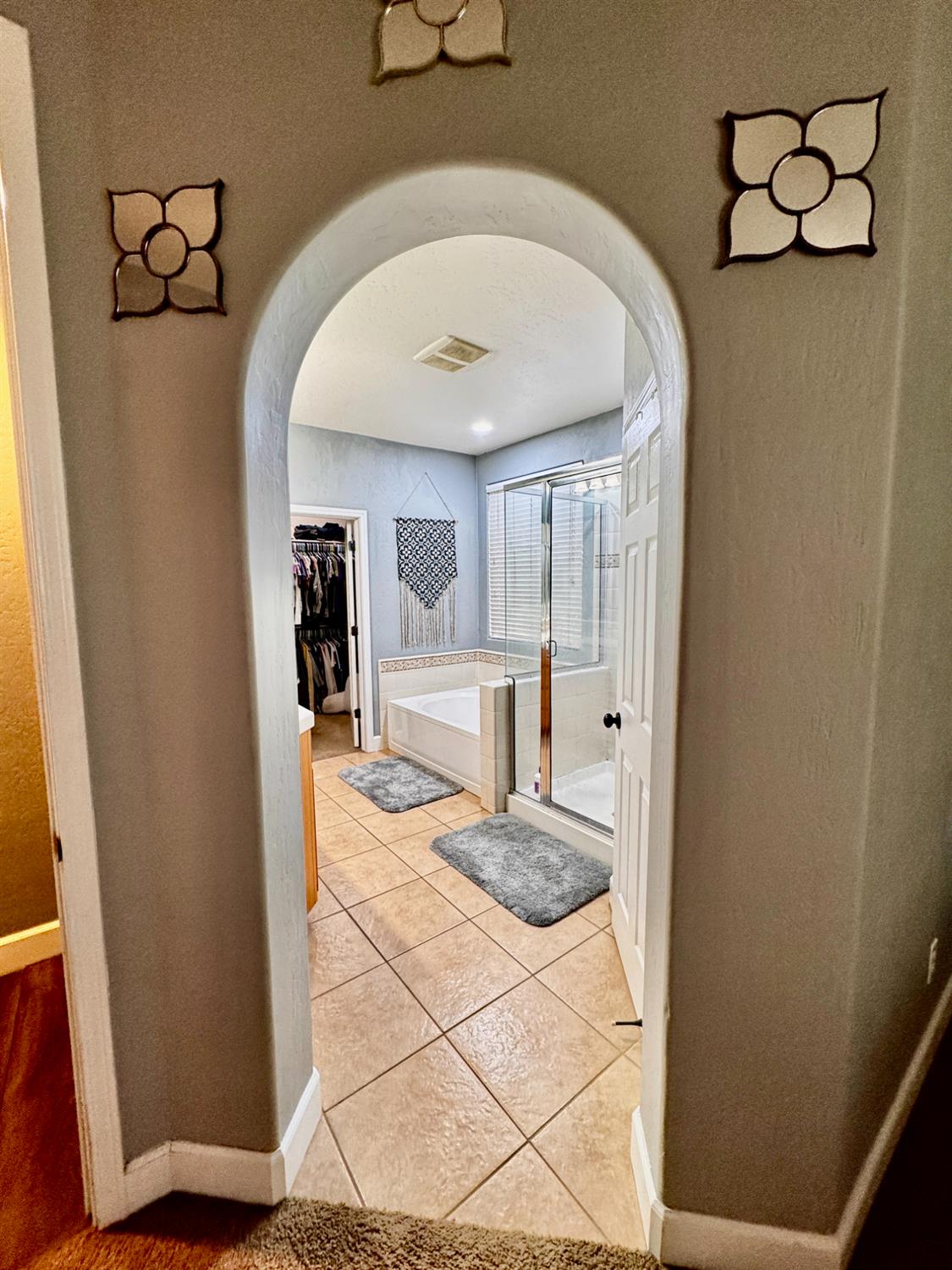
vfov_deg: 102.1
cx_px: 476
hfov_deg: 85.7
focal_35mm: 14
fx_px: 513
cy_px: 635
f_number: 2.2
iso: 250
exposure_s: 1/60
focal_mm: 2.22
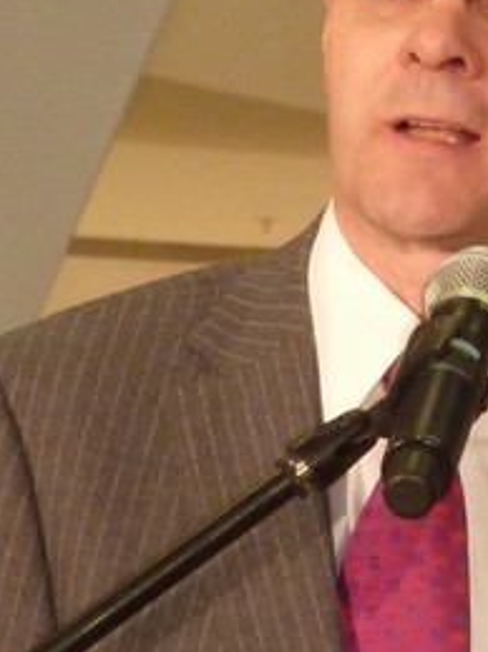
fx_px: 10779
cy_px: 204
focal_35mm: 573
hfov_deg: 2.6
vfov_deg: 3.5
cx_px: 362
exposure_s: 1/40
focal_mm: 22.5
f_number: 4.5
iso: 400
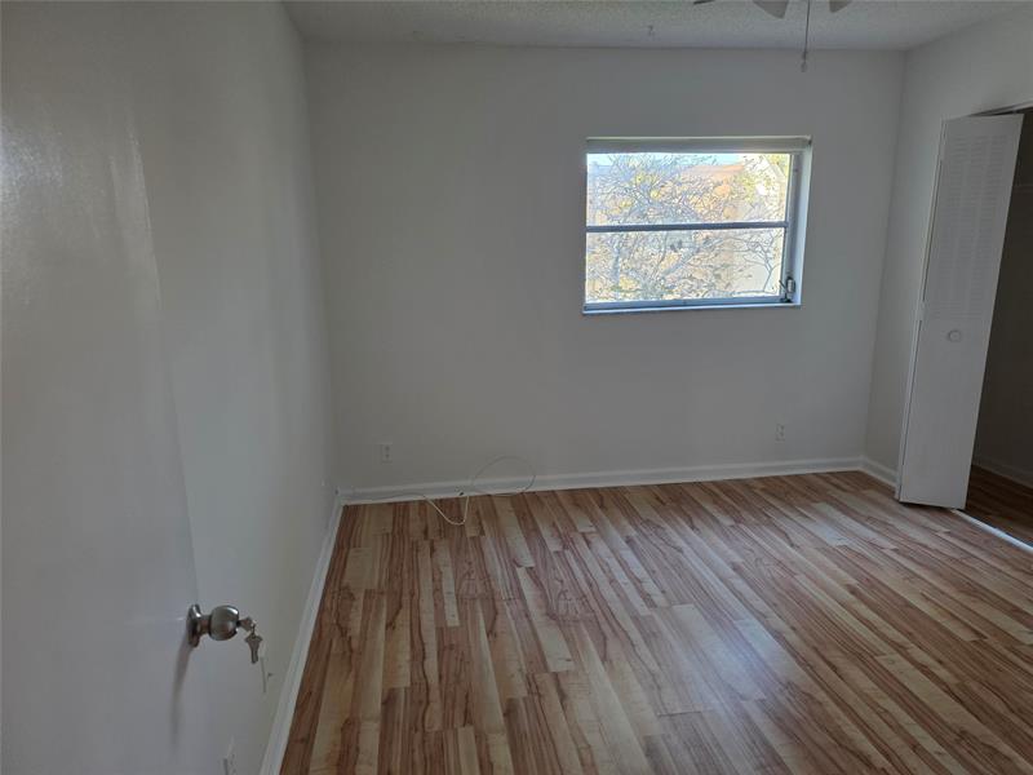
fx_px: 686
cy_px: 388
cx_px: 516
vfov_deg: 58.9
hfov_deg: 73.9
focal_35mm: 23
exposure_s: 1/120
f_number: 1.7
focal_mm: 6.25
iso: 320
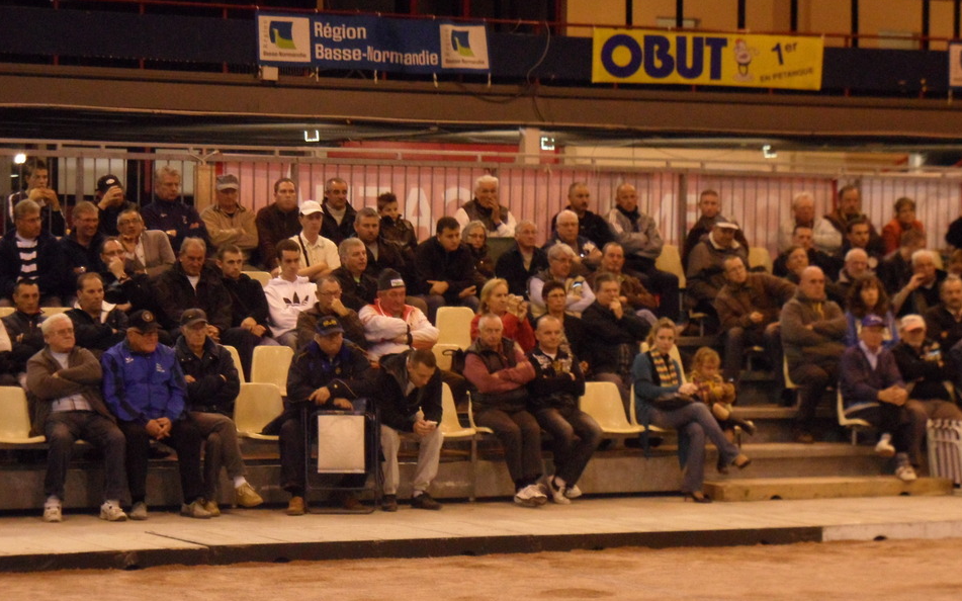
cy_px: 337
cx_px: 482
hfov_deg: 19.5
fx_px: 2805
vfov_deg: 12.2
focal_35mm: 107
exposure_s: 1/45
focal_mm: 16.3
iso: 640
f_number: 4.4
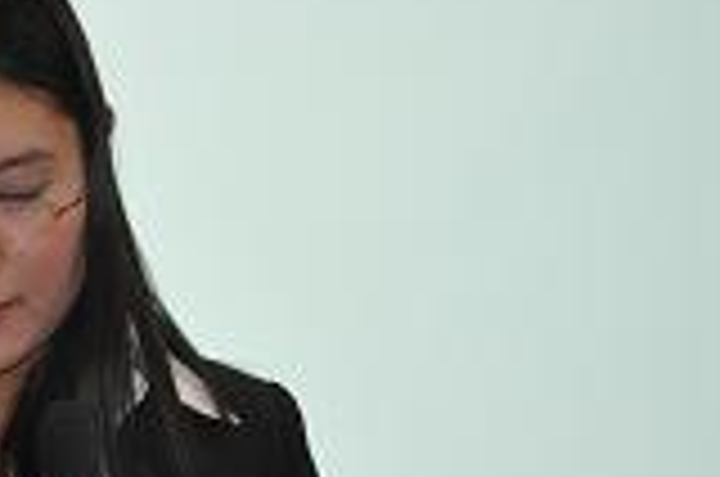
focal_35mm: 201
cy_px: 250
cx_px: -25
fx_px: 4012
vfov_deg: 6.8
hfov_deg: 10.2
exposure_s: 1/100
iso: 800
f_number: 5
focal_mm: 50
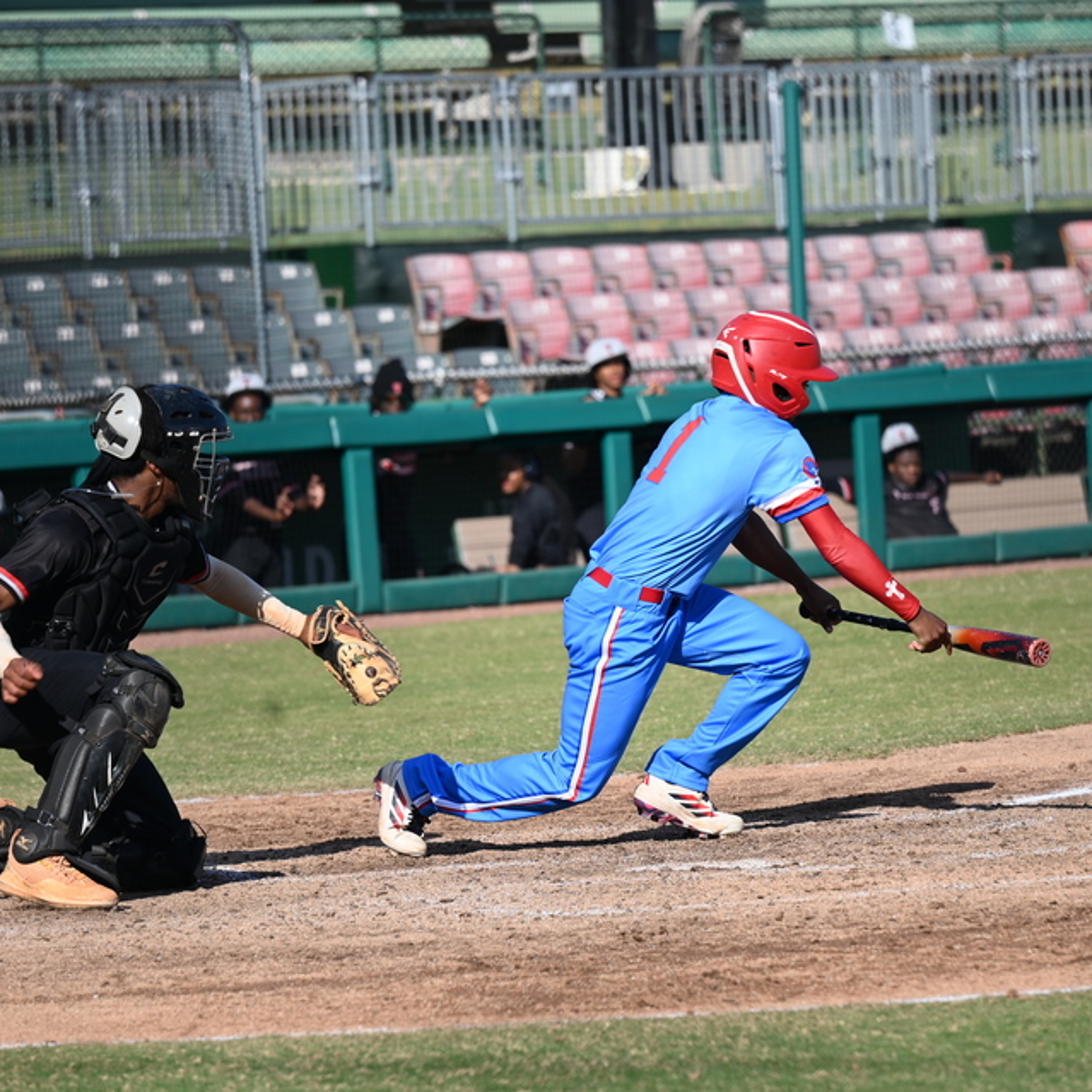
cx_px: 721
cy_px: 563
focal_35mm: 272
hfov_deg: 6.4
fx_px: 9708
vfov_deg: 6.4
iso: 100
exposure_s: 1/500
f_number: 5.6
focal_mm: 200
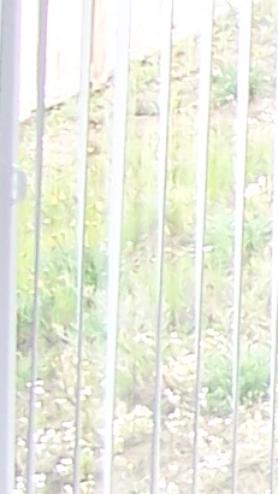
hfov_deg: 5.0
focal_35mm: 208
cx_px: 1264
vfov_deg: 10.3
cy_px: 355
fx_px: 2722
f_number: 2.7
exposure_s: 1/60
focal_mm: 5.6
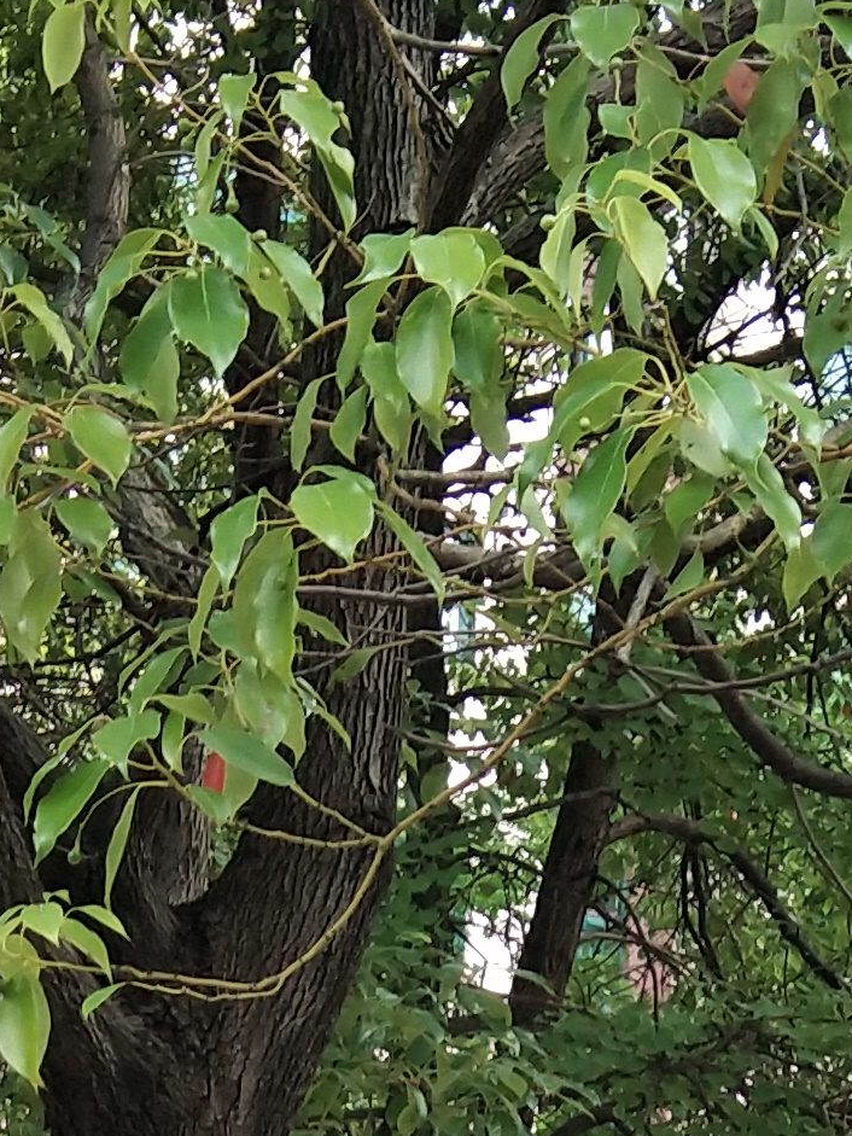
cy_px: 1840
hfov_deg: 10.8
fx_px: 4495
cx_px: 711
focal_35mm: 137
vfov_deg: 13.4
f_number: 2.2
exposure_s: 1/162
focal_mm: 3.69
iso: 50
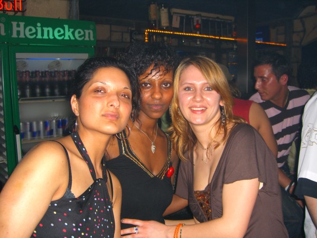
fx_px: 348
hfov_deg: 49.0
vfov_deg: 37.7
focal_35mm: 38
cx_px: 158
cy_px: 119
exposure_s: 1/60
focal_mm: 7.9
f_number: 2.8
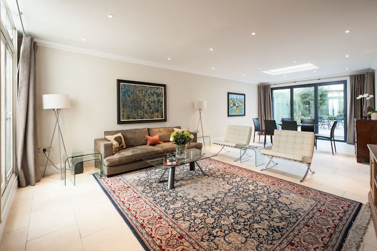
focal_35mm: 16
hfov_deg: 96.7
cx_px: 188
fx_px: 168
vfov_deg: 73.7
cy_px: 126
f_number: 13
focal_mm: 16
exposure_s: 1/3
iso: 200
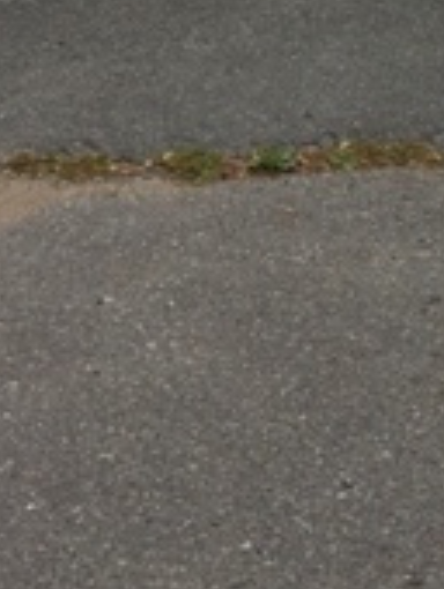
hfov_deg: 13.3
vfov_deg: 16.2
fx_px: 1859
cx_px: 534
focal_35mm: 109
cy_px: -346
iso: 25
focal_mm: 4.15
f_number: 2.2
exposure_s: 1/651
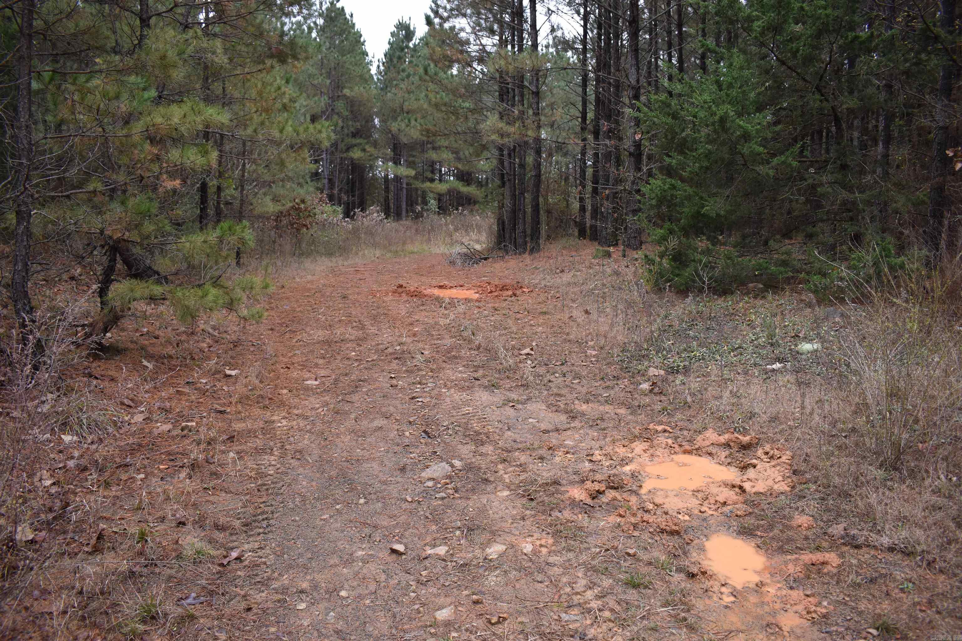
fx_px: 721
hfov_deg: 67.4
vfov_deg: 47.9
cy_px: 320
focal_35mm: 27
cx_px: 481
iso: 400
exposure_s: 1/250
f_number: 5
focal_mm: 18
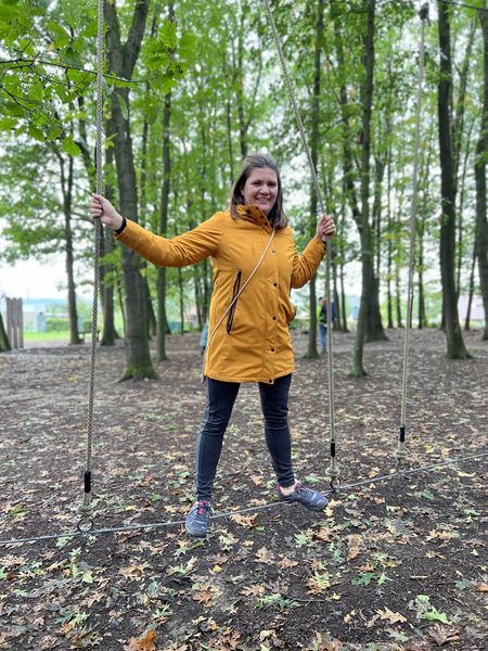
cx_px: 244
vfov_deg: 67.3
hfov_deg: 53.1
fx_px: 489
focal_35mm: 26
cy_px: 326
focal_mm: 5.7
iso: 125
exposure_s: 1/121
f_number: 1.5
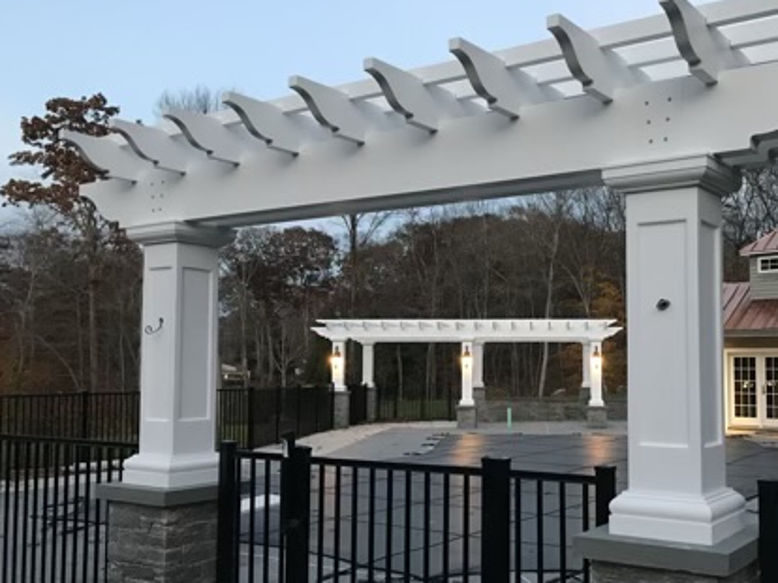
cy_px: 312
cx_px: 522
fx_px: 876
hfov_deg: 47.1
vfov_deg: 36.8
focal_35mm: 39
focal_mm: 3.99
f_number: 1.8
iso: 80
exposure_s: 1/15
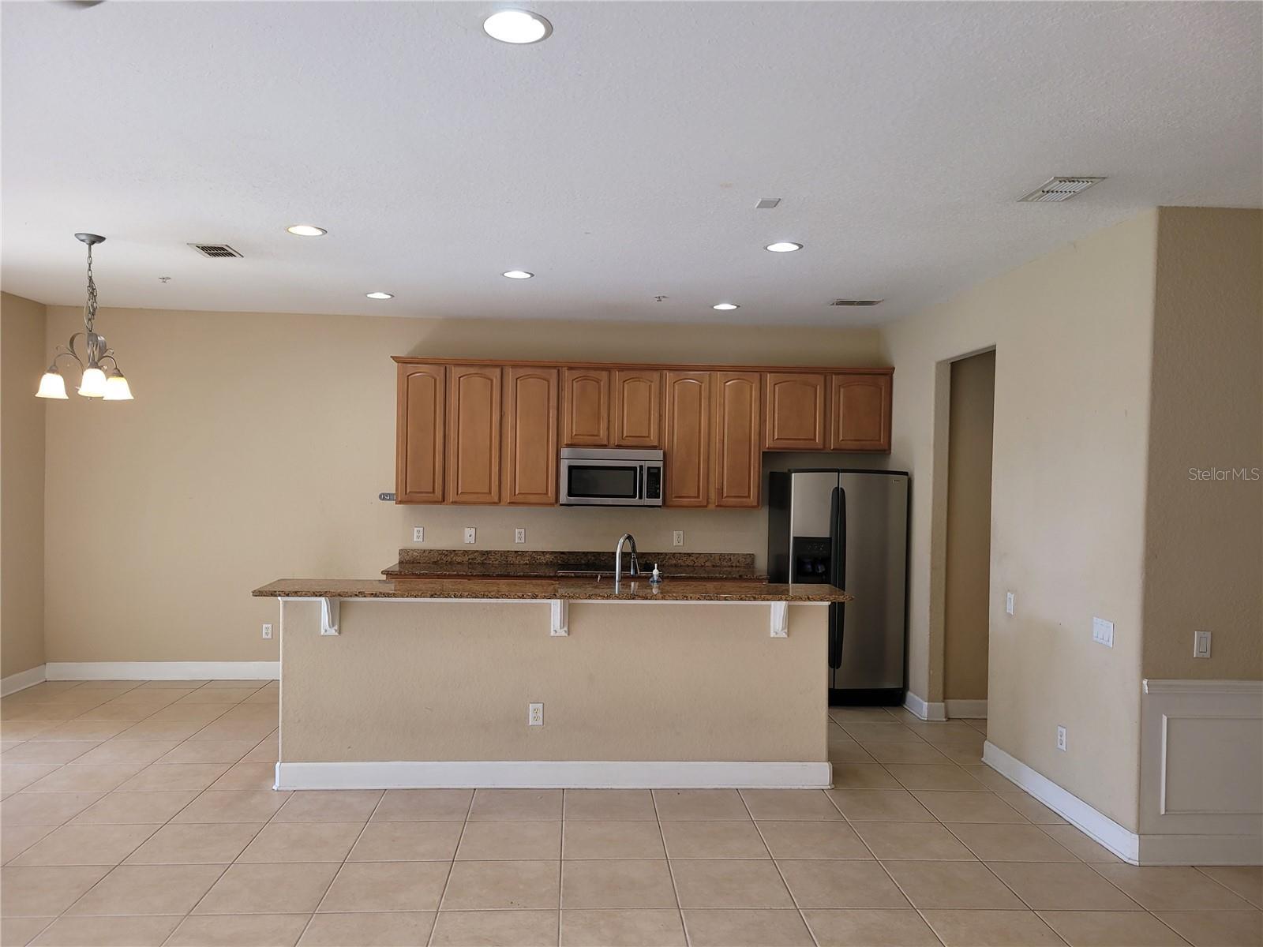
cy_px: 474
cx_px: 632
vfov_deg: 53.1
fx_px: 949
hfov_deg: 67.3
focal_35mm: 26
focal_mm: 5.4
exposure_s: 1/120
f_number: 1.8
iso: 80
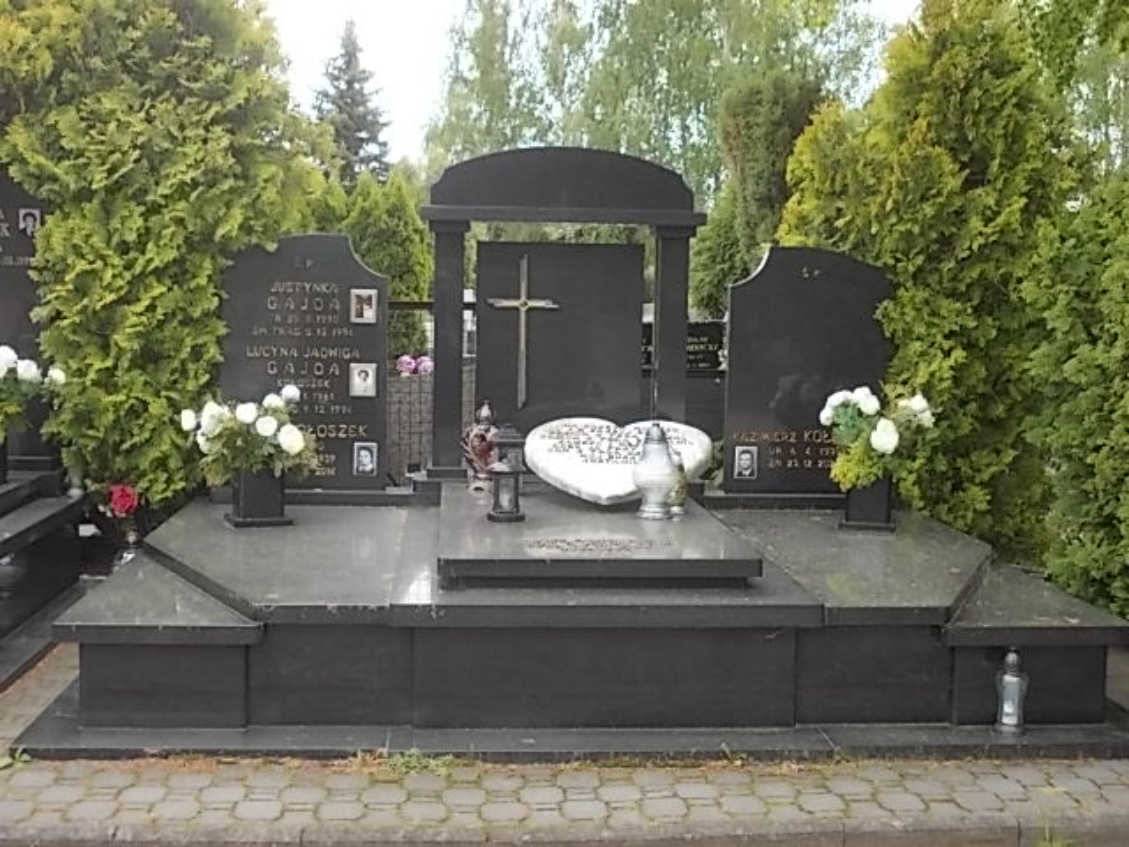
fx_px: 1402
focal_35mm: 43
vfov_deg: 33.6
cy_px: 424
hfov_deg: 43.9
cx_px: 564
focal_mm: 6.1
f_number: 3.3
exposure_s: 1/125
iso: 80
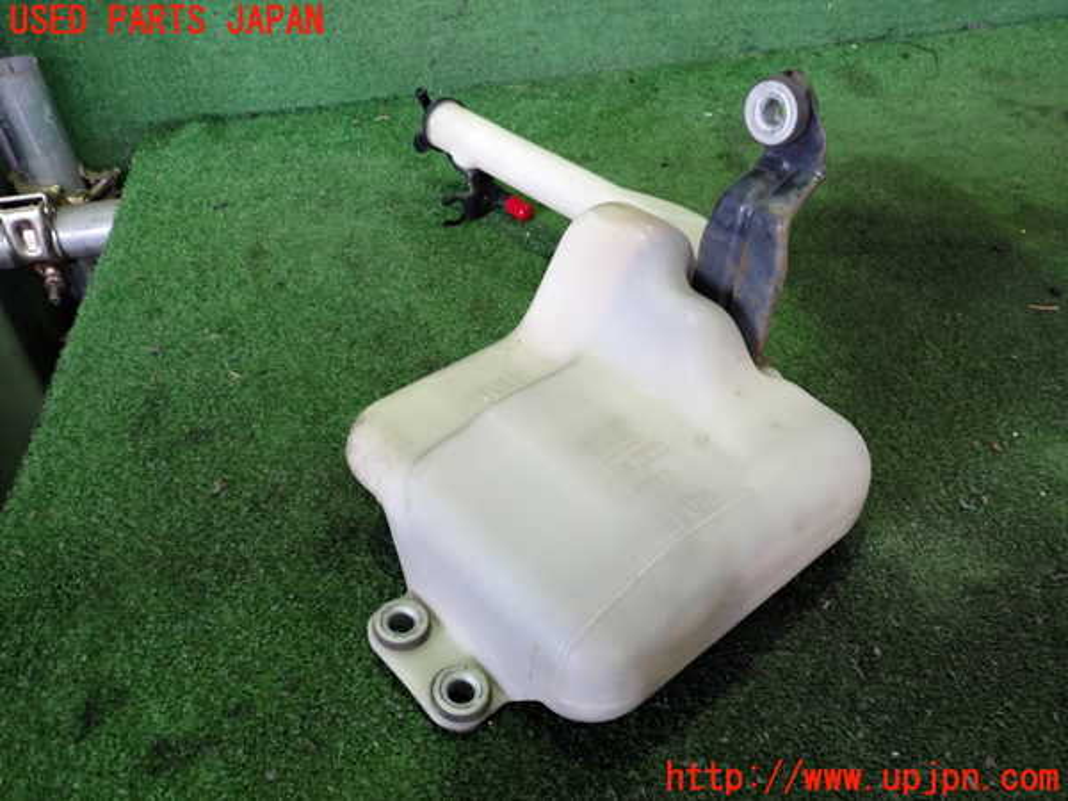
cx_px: 534
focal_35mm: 30
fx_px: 926
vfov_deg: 46.8
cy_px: 400
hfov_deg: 60.0
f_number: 2.3
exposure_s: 1/30
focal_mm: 5.4
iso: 250
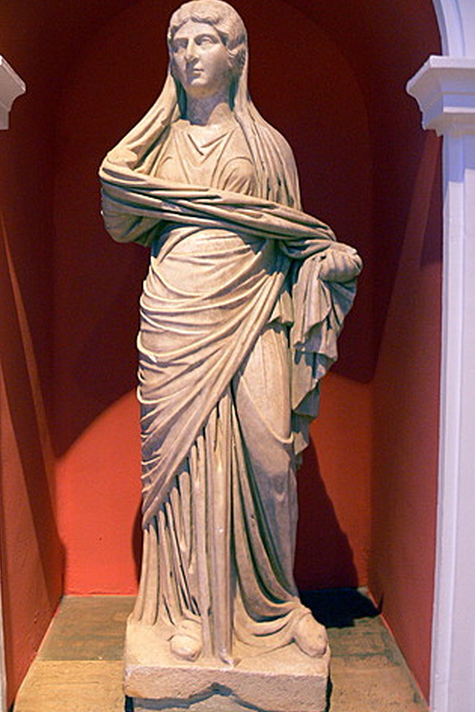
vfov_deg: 51.9
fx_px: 732
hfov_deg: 36.0
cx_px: 244
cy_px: 356
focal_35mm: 37
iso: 200
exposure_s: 1/5
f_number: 2.8
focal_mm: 7.4
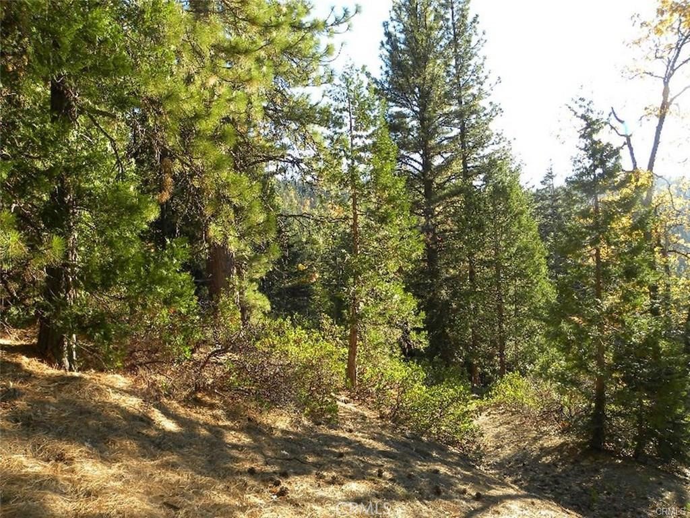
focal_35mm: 26
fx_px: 518
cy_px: 259
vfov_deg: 53.1
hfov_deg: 67.3
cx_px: 345
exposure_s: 1/113
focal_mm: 4.6
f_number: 3.5
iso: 64
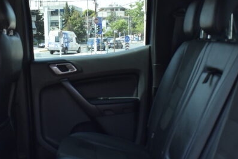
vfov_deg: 26.0
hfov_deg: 37.7
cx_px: 77
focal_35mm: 52
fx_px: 344
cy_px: 88
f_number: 3.5
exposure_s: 1/1600
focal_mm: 18
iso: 1600
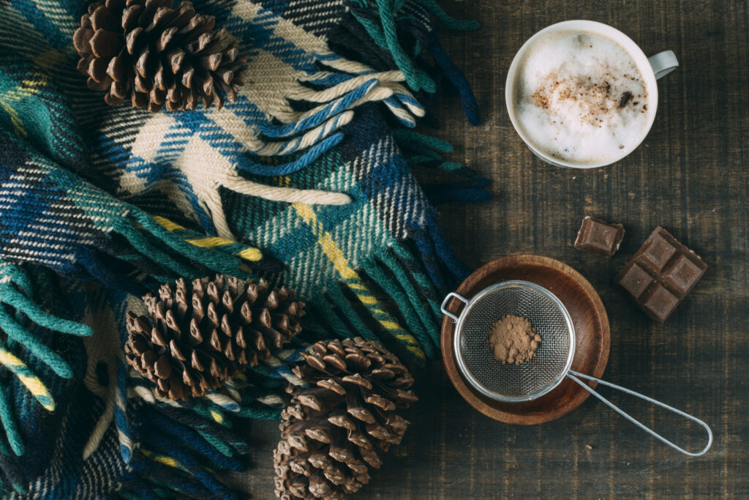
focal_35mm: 52
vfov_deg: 25.8
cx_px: 374
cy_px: 250
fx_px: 1092
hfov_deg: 37.8
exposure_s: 1/160
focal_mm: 35
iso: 200
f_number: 8
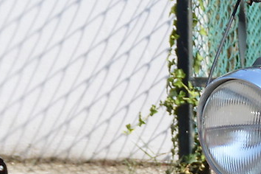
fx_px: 2057
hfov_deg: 7.1
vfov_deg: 4.8
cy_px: 281
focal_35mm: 284
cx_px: 442
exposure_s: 1/800
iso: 200
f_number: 5.6
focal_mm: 28
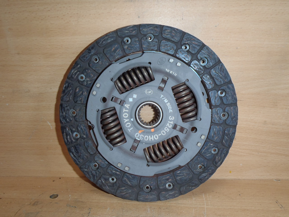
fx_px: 234
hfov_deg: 63.4
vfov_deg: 49.7
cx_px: 144
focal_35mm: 28
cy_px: 108
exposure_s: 1/30
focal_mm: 5
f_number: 3.9
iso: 100
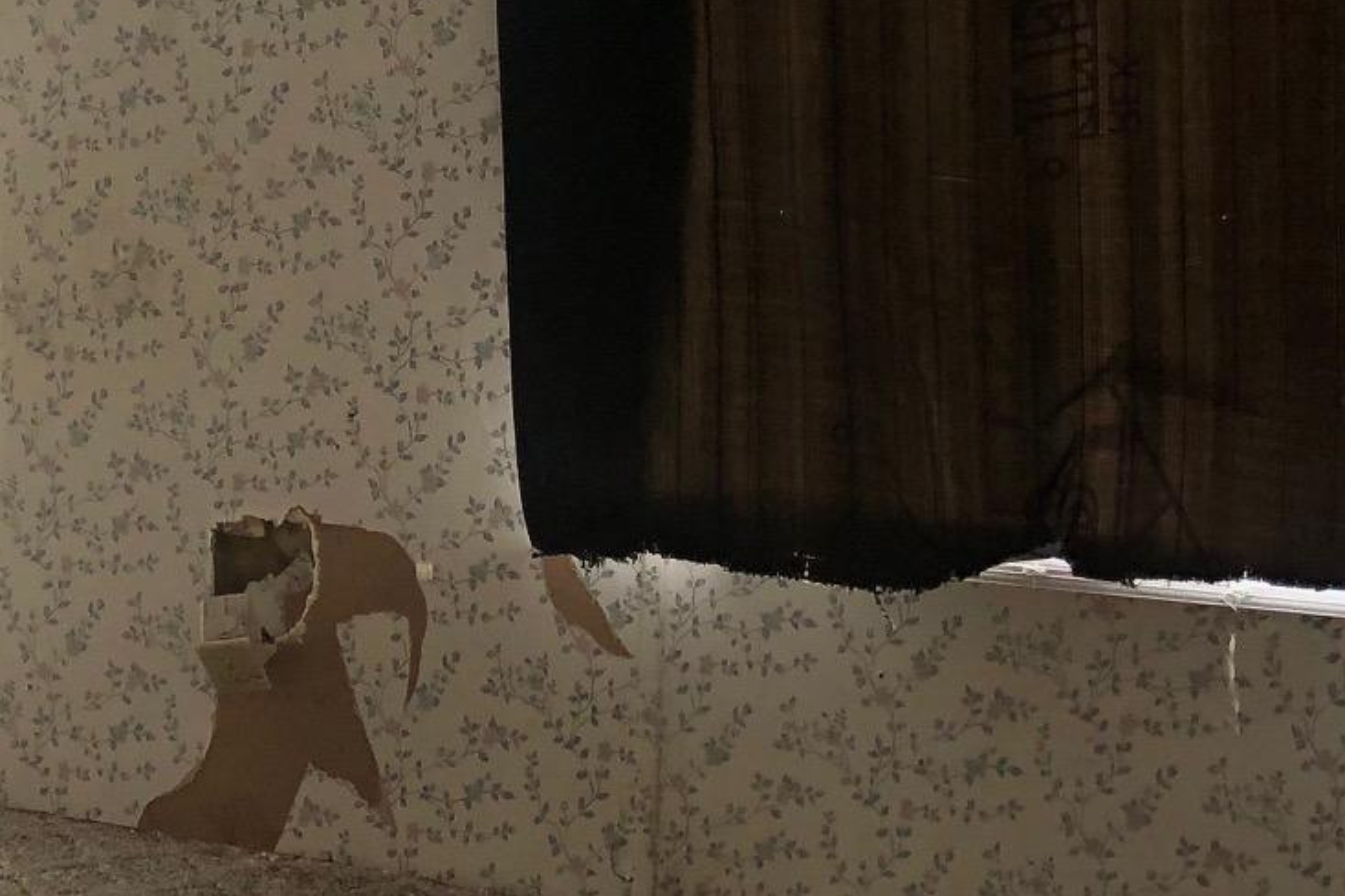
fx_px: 2988
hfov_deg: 24.6
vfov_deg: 16.6
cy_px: -31
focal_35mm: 80
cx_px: 117
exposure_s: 1/60
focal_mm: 3.99
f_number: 1.8
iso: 100
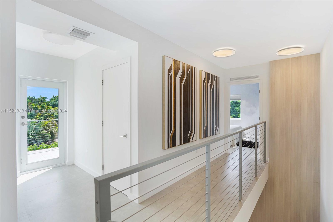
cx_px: 166
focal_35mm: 16
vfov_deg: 73.7
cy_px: 111
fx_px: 148
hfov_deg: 96.7
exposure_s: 1/160
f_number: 4.5
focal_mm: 16
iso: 250
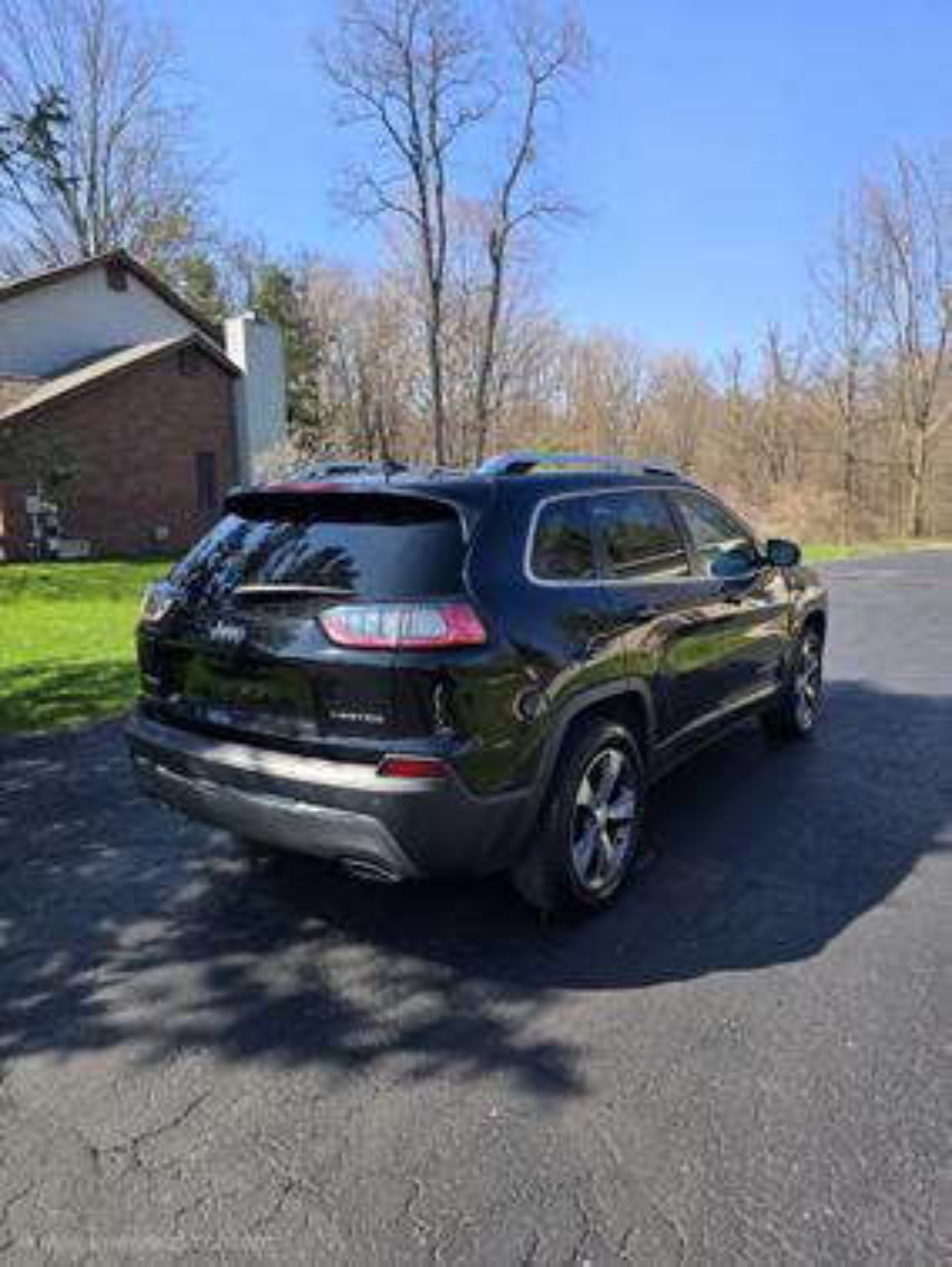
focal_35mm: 23
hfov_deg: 58.9
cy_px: 634
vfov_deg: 73.9
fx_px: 842
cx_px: 476
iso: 12
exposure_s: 1/333
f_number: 1.7
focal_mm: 6.3
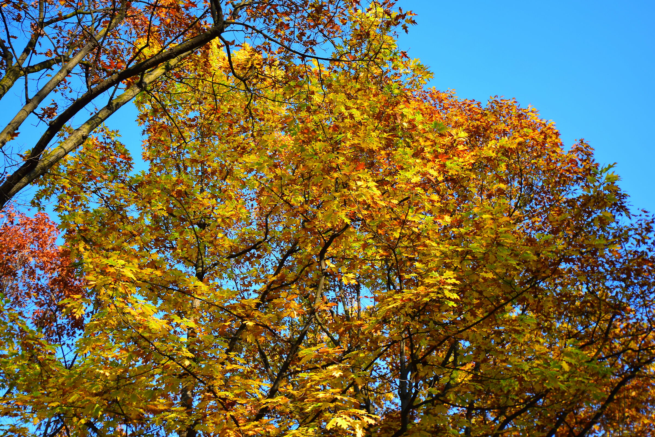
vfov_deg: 36.9
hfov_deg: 53.1
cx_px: 328
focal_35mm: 36
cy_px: 218
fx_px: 655
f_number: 5.6
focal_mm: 24
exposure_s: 1/125
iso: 100
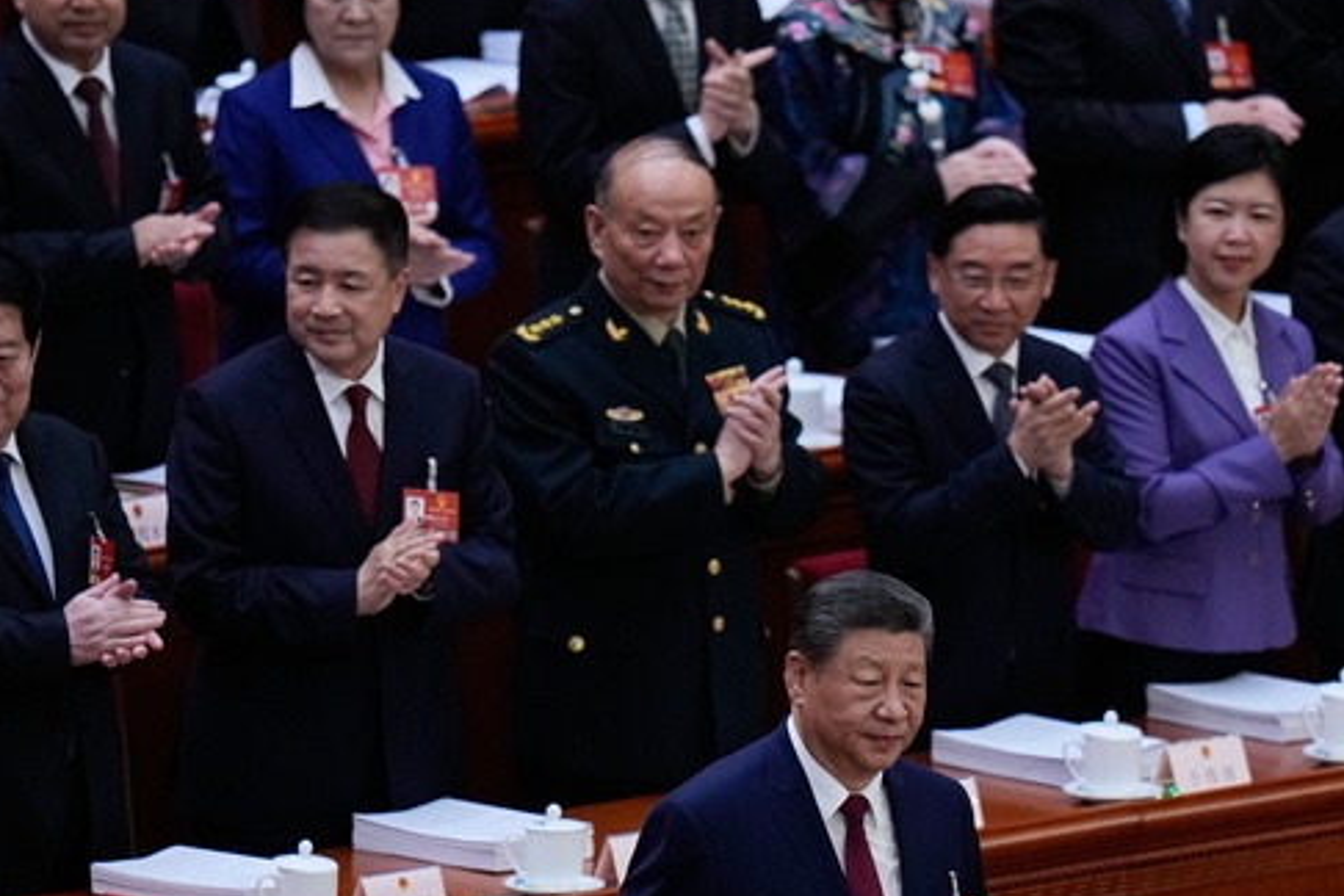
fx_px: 31432
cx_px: 860
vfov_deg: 1.6
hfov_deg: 2.4
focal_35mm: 842
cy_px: 660
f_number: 2.8
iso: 2500
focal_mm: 400
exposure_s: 1/800
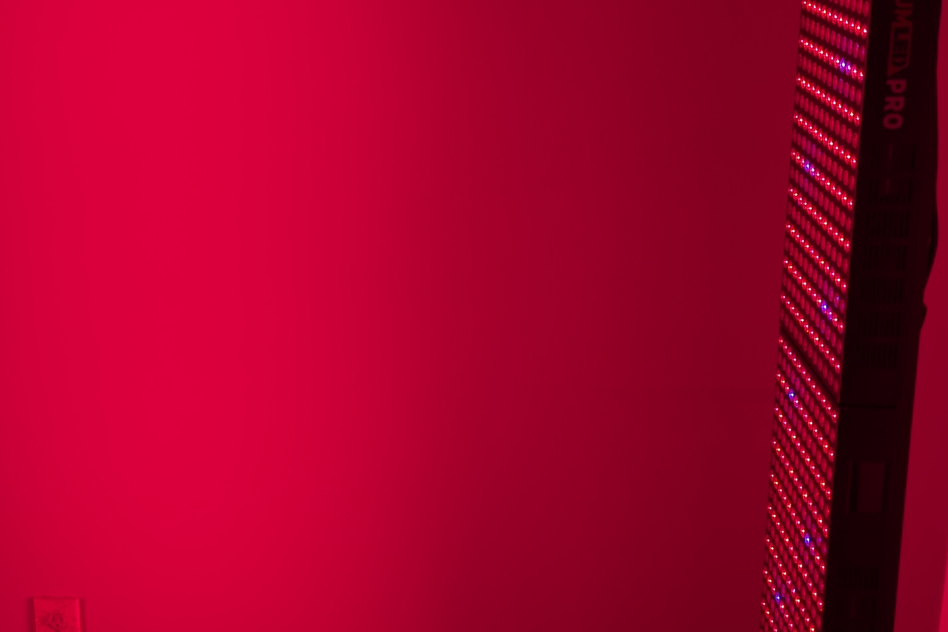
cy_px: 218
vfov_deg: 24.1
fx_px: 1475
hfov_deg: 34.6
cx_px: 192
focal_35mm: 56
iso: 25
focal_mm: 6.81
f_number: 1.85
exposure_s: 1/394
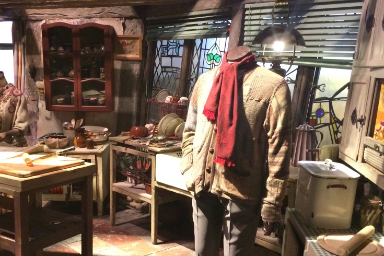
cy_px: 153
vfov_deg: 31.8
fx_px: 448
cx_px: 153
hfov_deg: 46.1
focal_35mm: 42
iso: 250
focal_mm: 4.15
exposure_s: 1/24
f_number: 2.2
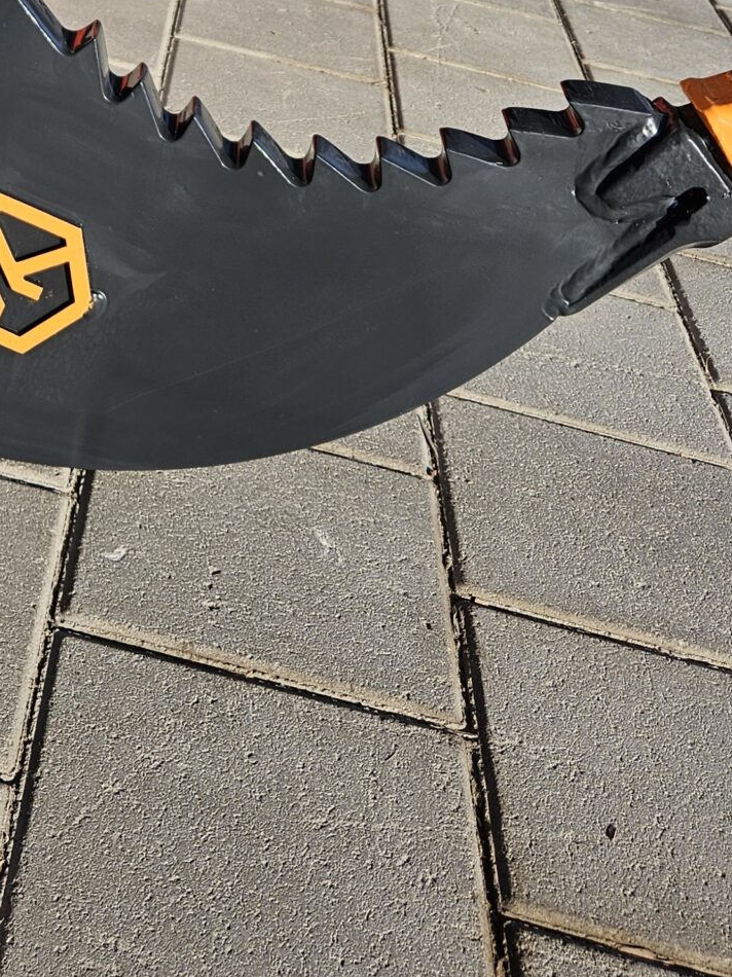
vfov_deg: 28.9
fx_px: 1749
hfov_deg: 23.2
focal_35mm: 62
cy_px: -31
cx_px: 109
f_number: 1.8
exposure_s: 1/1505
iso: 25
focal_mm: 5.4
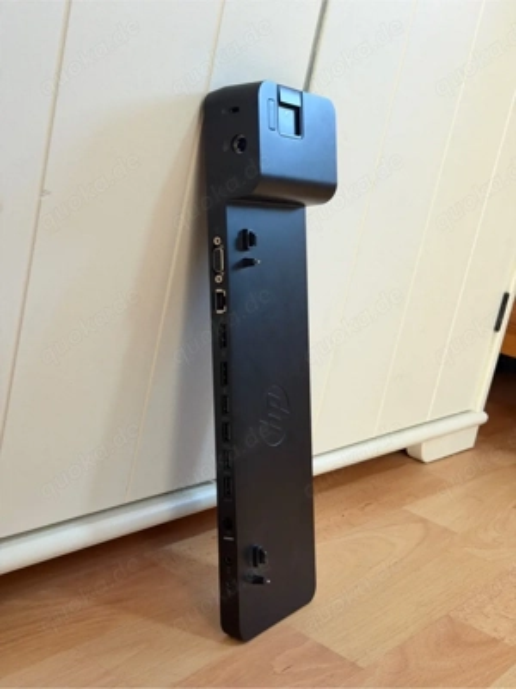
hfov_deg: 30.3
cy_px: 344
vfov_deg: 39.7
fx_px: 954
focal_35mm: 48
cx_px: 258
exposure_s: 1/40
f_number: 1.78
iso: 400
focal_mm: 6.76
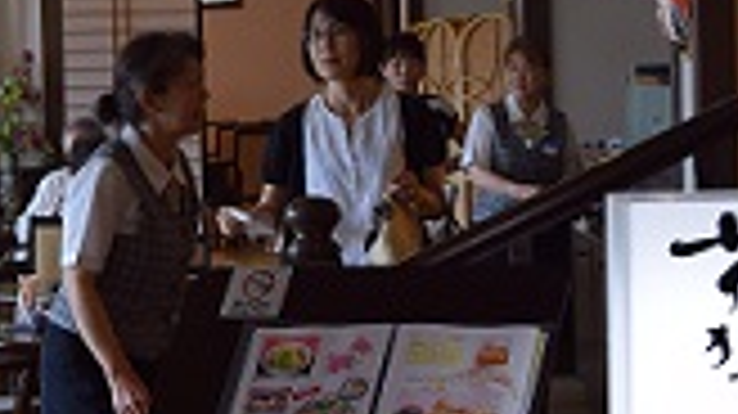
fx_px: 3813
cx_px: 76
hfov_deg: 11.0
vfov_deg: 6.2
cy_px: 256
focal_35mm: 195
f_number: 4.8
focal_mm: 34
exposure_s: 1/100
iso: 400
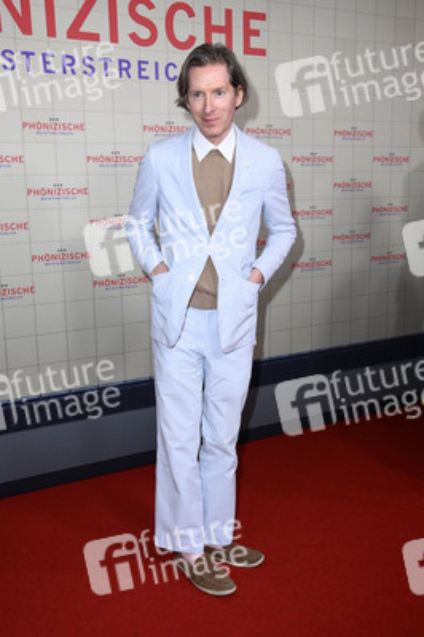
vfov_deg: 53.2
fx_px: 637
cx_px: 212
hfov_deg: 36.8
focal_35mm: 36
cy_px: 318
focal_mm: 36
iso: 800
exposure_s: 1/250
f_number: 5.6
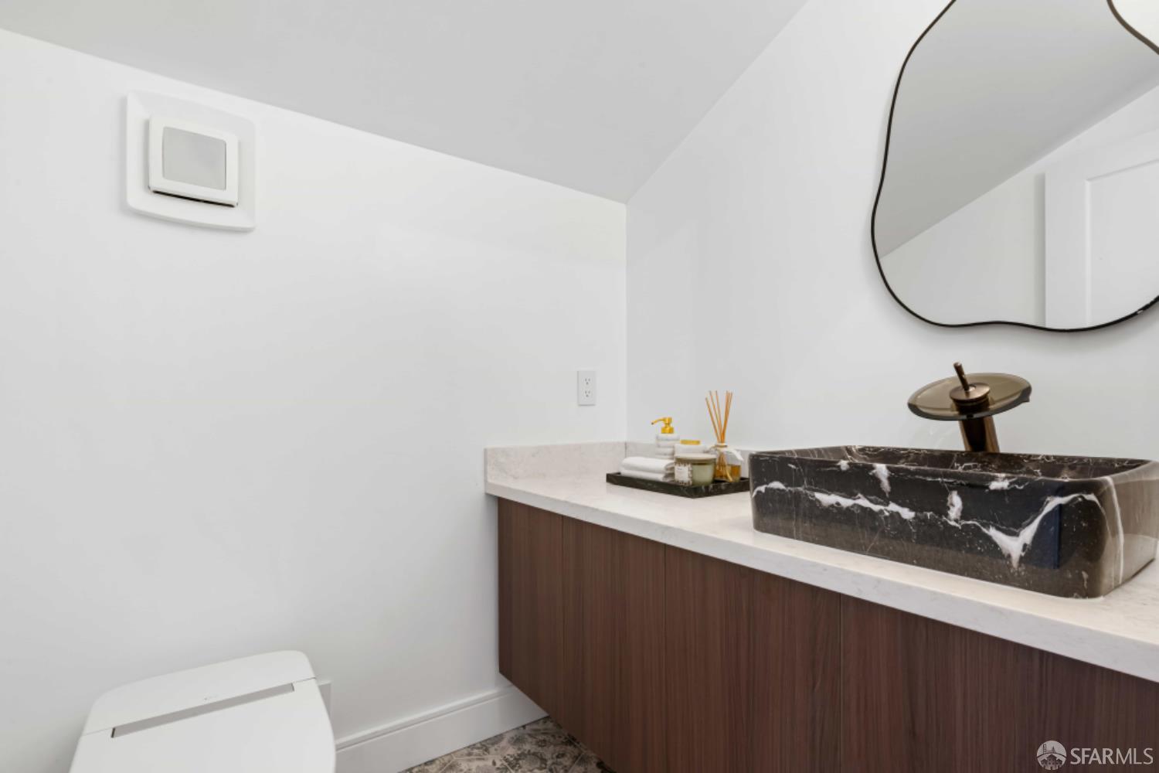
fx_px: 515
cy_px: 386
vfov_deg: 73.7
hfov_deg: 96.7
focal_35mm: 16
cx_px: 580
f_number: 16
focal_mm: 16
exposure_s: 1.3
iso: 250
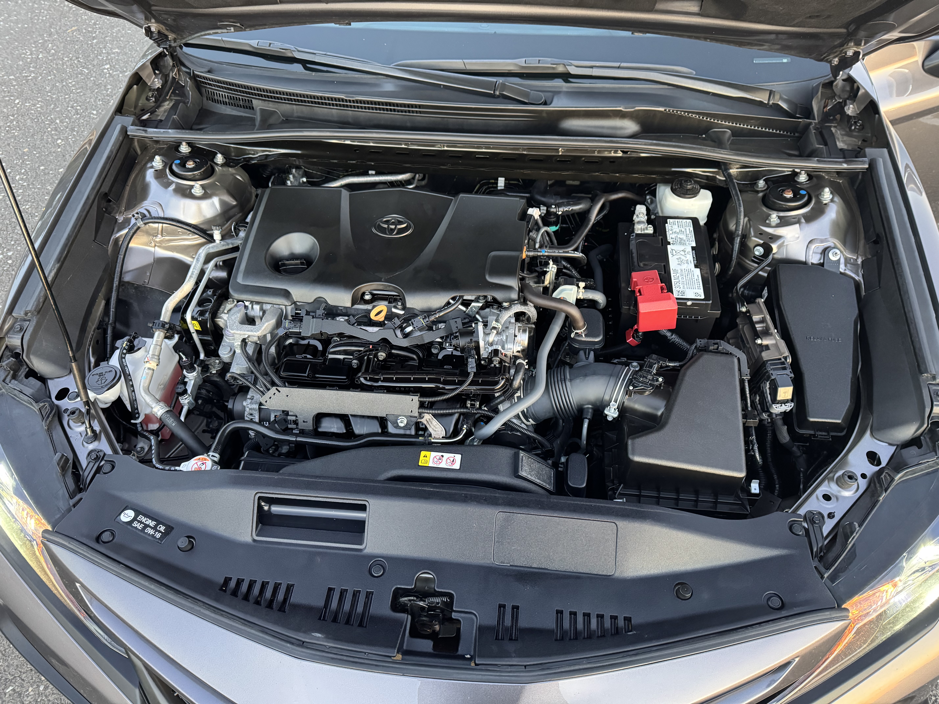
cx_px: 470
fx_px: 651
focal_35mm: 24
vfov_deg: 56.8
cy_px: 352
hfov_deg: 71.6
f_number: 1.78
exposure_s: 1/51
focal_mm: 6.76
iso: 800
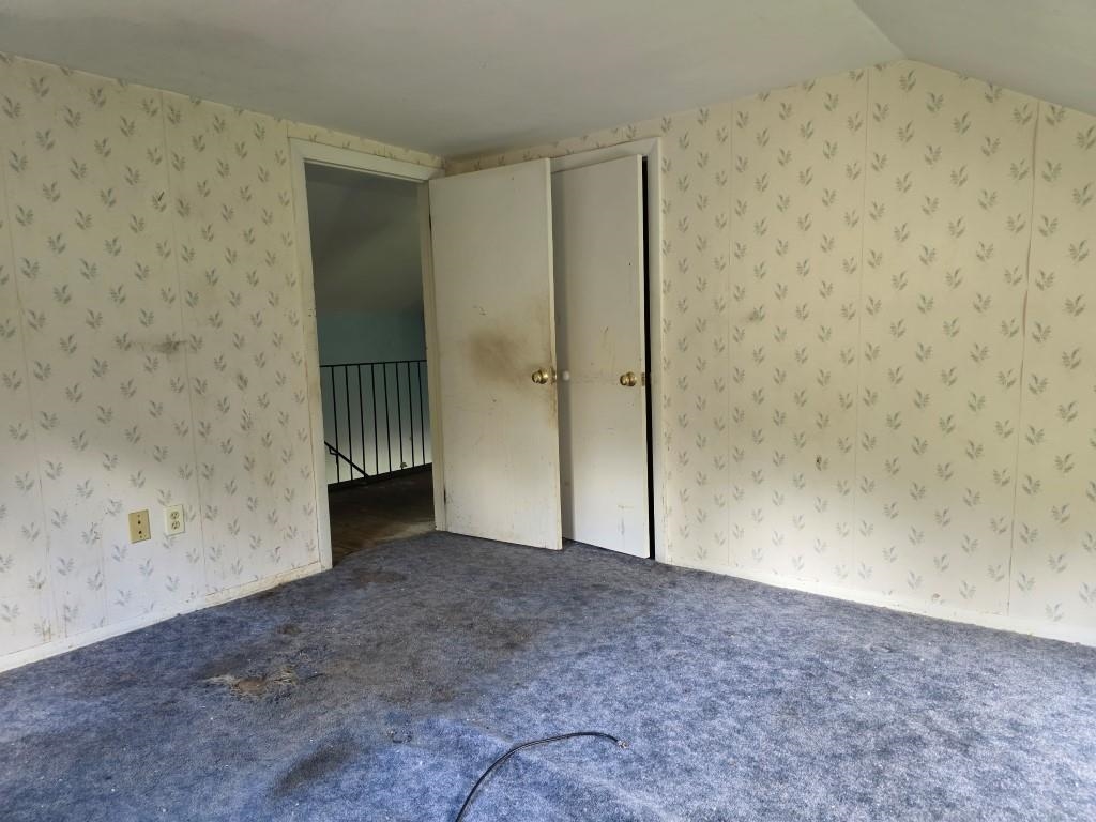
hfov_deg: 73.9
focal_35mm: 23
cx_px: 548
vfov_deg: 58.9
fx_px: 728
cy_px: 411
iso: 640
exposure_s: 1/120
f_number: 1.7
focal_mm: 6.3
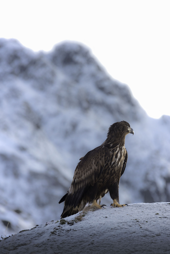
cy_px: 127
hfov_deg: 6.9
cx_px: 85
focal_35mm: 200
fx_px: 1415
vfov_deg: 10.3
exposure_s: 1/250
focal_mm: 200
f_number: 4.5
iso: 2000
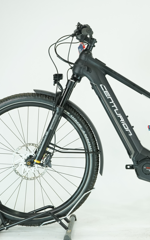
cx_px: 139
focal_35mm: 86
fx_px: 562
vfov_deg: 24.1
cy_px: 120
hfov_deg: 15.0
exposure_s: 1/200
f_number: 5.6
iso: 1600
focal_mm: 56
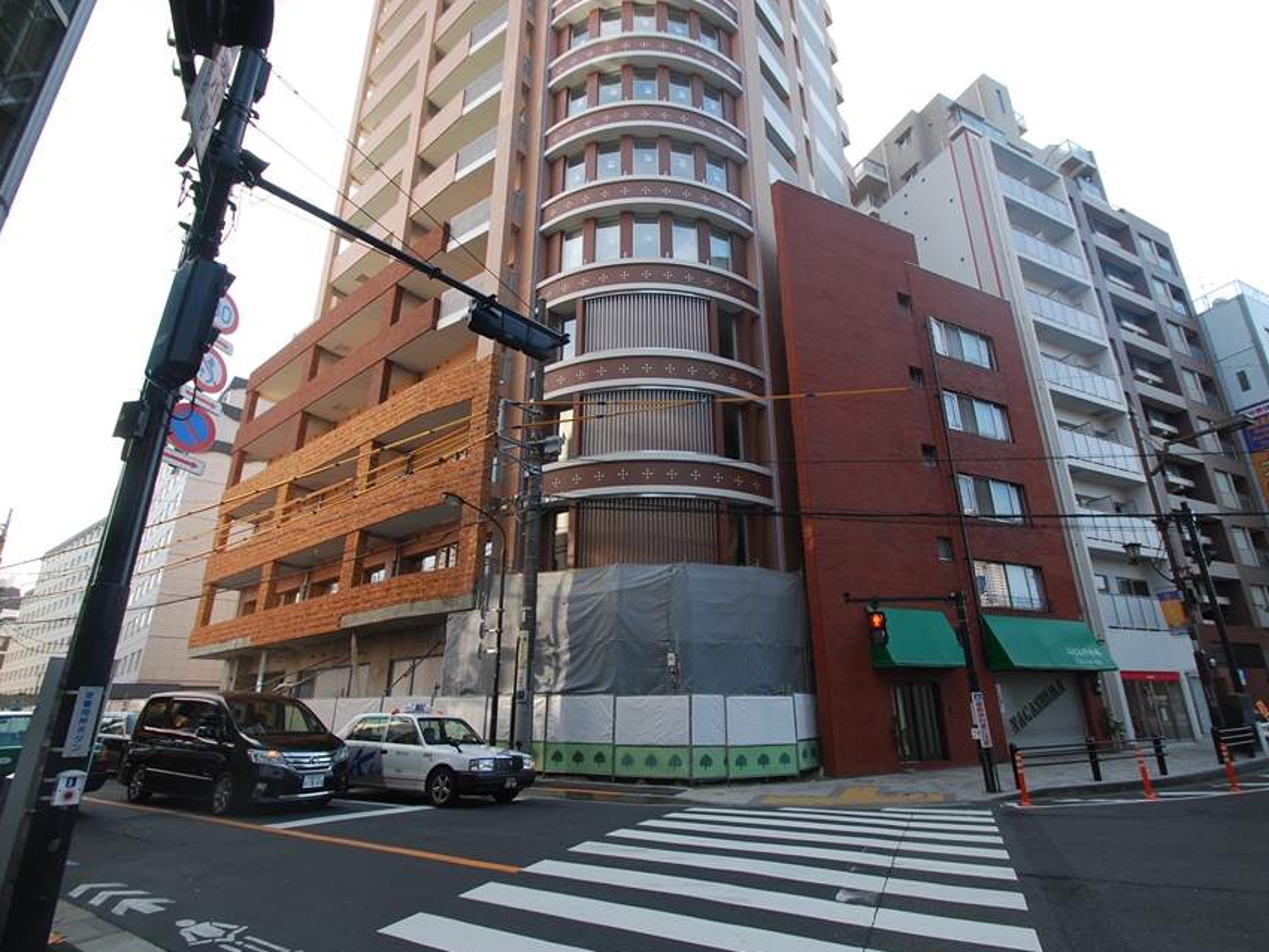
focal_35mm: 17
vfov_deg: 74.8
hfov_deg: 90.9
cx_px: 672
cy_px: 471
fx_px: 623
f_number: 5.6
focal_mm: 10
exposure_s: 1/125
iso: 160
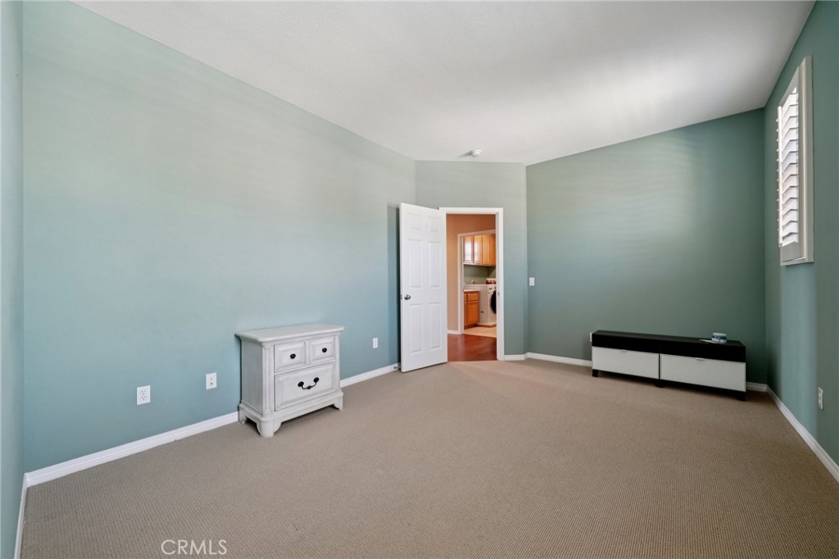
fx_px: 303
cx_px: 420
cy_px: 280
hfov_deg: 108.3
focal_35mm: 13
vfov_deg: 85.4
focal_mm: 13
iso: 400
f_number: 8
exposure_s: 1/5
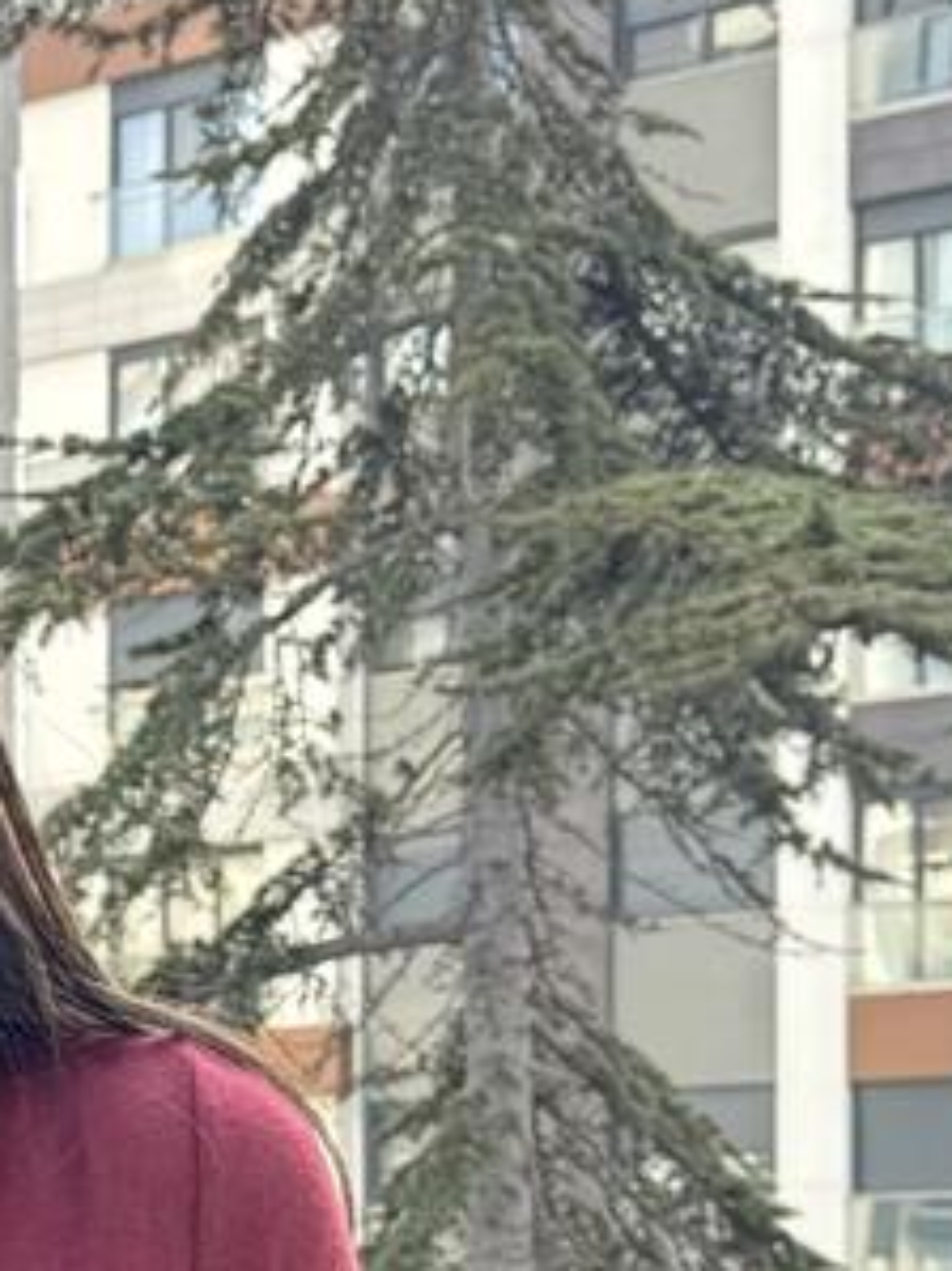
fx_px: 3816
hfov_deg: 13.4
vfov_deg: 18.4
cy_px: 1309
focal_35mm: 104
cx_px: -459
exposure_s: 1/218
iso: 80
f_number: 1.78
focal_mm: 6.76
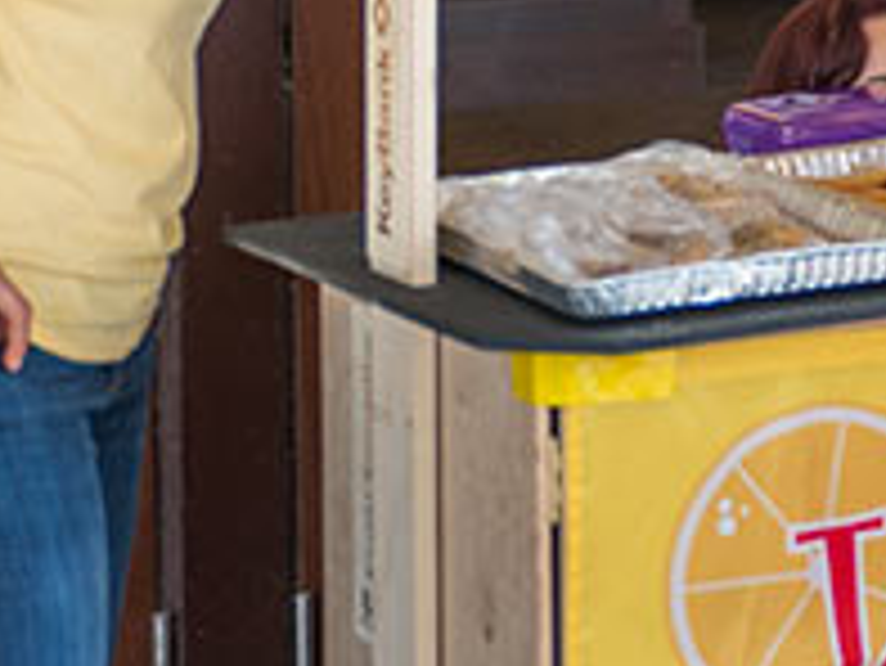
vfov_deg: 11.2
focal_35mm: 130
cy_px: -142
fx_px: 3329
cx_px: 895
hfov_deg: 14.9
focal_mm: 46
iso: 400
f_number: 2.8
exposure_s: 1/180
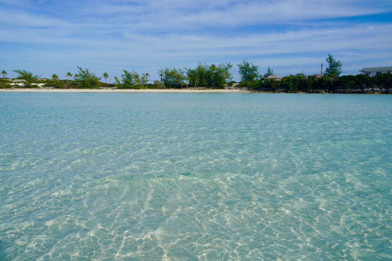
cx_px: 196
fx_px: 283
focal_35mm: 26
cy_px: 130
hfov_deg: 69.4
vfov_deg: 49.6
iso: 100
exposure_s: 1/200
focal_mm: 26
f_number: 10
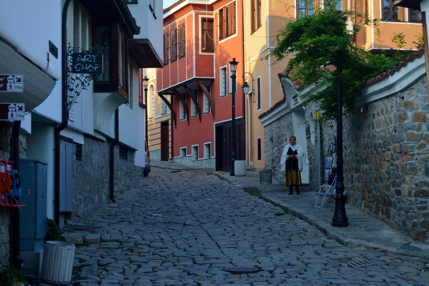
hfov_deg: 24.6
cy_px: 143
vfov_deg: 16.5
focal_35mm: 82
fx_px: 983
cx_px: 214
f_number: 5.6
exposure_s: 1/320
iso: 400
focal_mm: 55
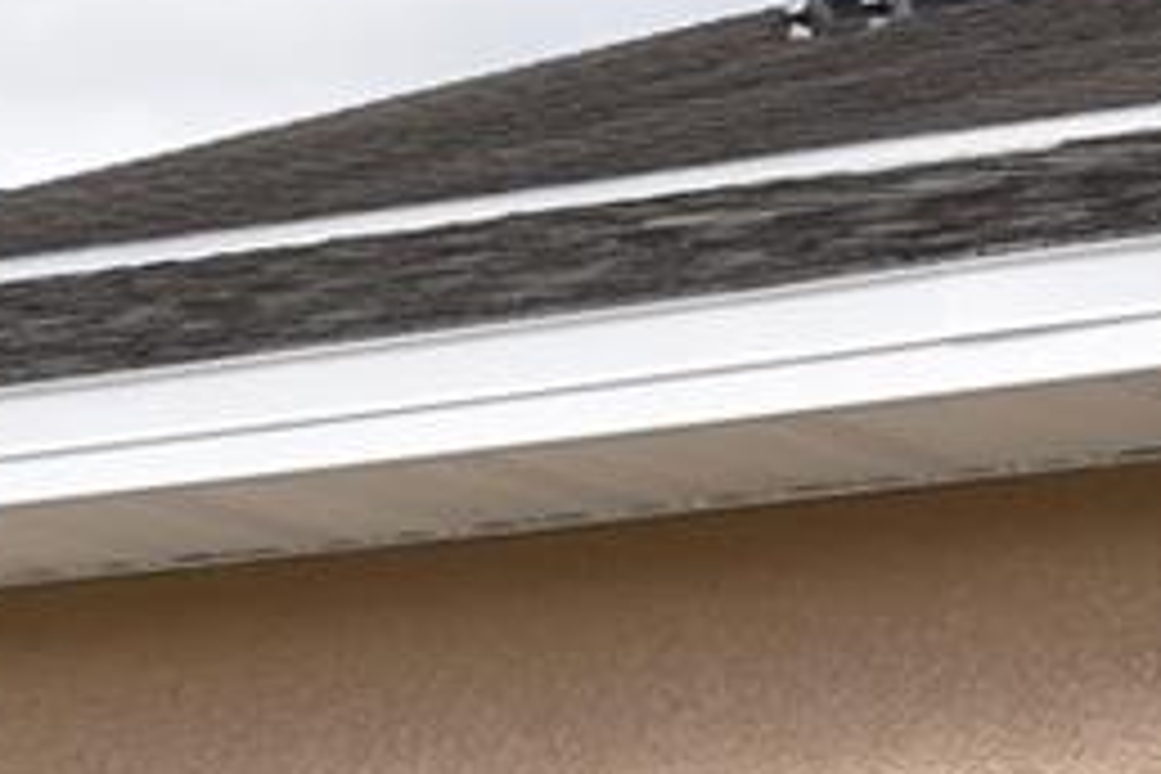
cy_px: 1107
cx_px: 2668
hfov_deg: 9.1
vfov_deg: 6.6
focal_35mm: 205
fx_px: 6611
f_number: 8
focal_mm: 22
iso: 100
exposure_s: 1/200
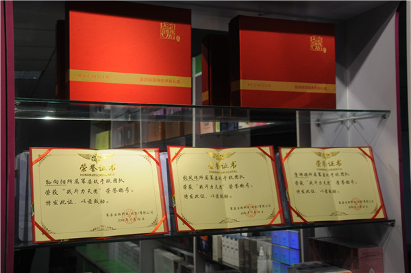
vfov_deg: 39.8
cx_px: 206
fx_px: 376
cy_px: 136
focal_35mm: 33
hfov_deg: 57.3
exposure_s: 1/100
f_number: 5
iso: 500
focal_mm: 22
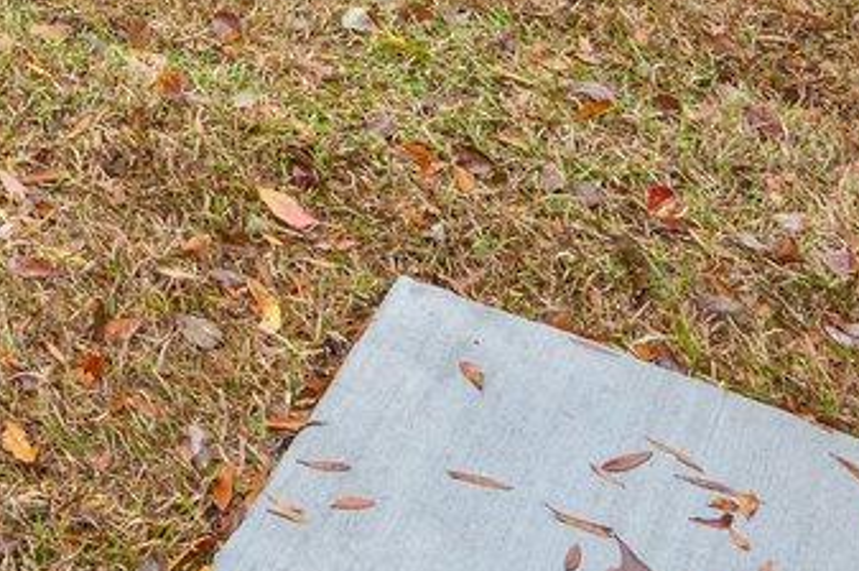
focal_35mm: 85
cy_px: -915
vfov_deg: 12.0
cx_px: -862
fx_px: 2026
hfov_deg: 17.3
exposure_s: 1/50
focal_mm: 14
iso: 100
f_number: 9
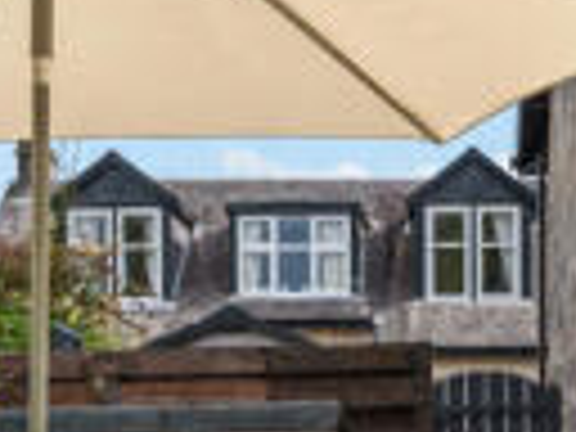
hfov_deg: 15.7
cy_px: 430
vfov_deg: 11.7
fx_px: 2080
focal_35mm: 125
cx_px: 436
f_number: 8
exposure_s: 1/100
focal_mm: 35
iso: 200
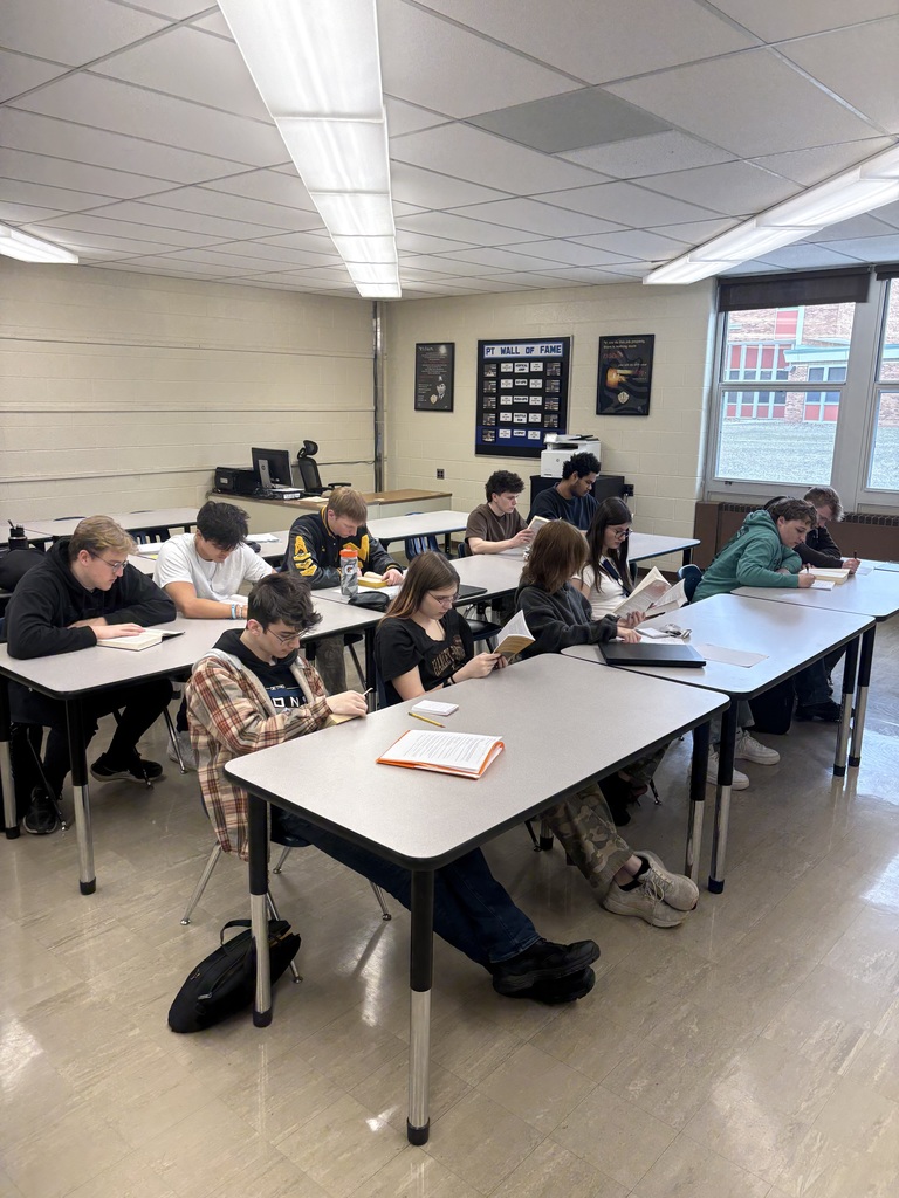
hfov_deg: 53.1
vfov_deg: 67.3
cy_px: 599
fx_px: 900
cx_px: 450
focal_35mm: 26
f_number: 1.6
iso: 125
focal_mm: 5.96
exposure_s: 1/148
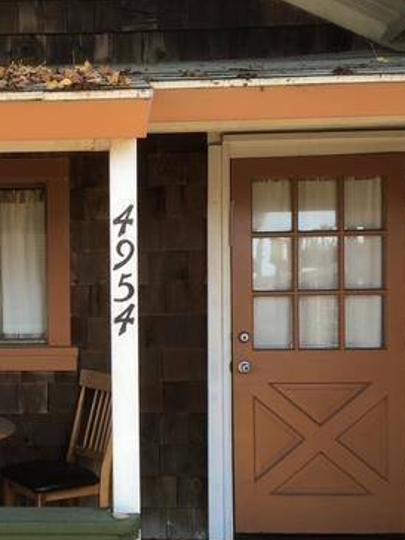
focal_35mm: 51
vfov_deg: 37.3
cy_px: 329
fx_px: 796
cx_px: 46
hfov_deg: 27.6
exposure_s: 1/120
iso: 32
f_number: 2.2
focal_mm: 4.15
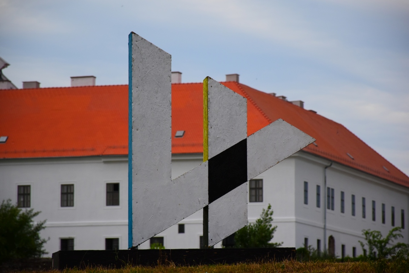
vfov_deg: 6.5
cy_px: 136
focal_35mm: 210
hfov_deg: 9.8
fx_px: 2386
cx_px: 204
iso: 400
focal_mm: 140
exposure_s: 1/320
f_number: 5.6
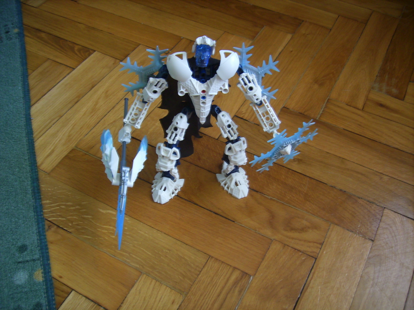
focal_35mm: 32
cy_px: 155
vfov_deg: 44.2
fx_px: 383
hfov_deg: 56.8
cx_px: 207
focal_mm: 5.99
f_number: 2.8
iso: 50
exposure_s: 1/4
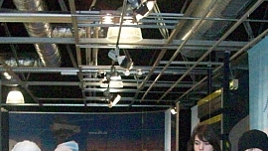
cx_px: 150
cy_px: 188
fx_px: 604
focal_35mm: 85
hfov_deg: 25.0
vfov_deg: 13.8
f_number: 2.8
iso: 800
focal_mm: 5.7
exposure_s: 1/128
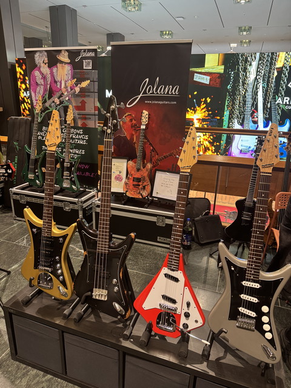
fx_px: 269
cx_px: 146
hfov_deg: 56.8
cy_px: 194
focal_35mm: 24
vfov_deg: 71.6
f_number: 1.78
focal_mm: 6.76
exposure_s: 1/50
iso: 320
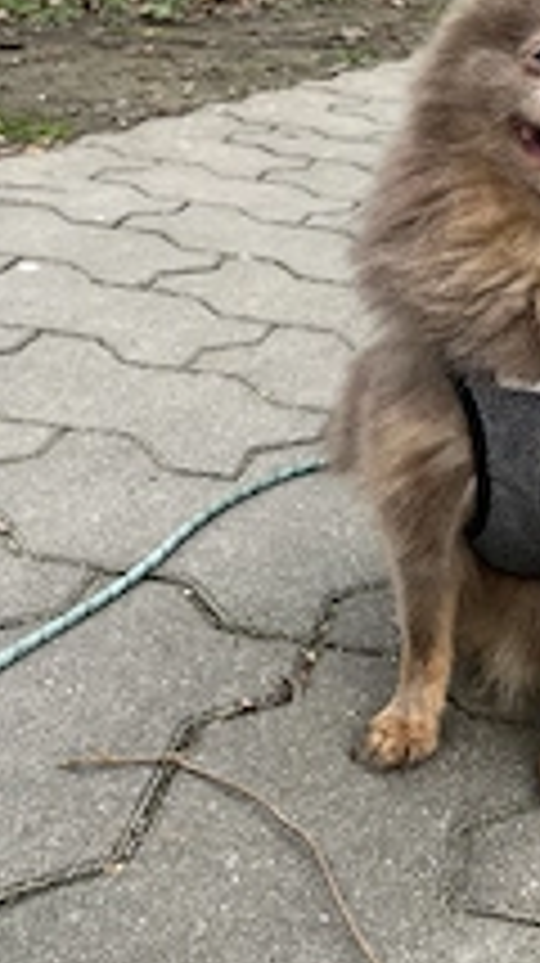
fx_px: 1352
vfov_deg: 39.1
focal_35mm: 53
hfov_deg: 22.5
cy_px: 423
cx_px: 374
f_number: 1.6
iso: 40
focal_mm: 5.1
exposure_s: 1/161
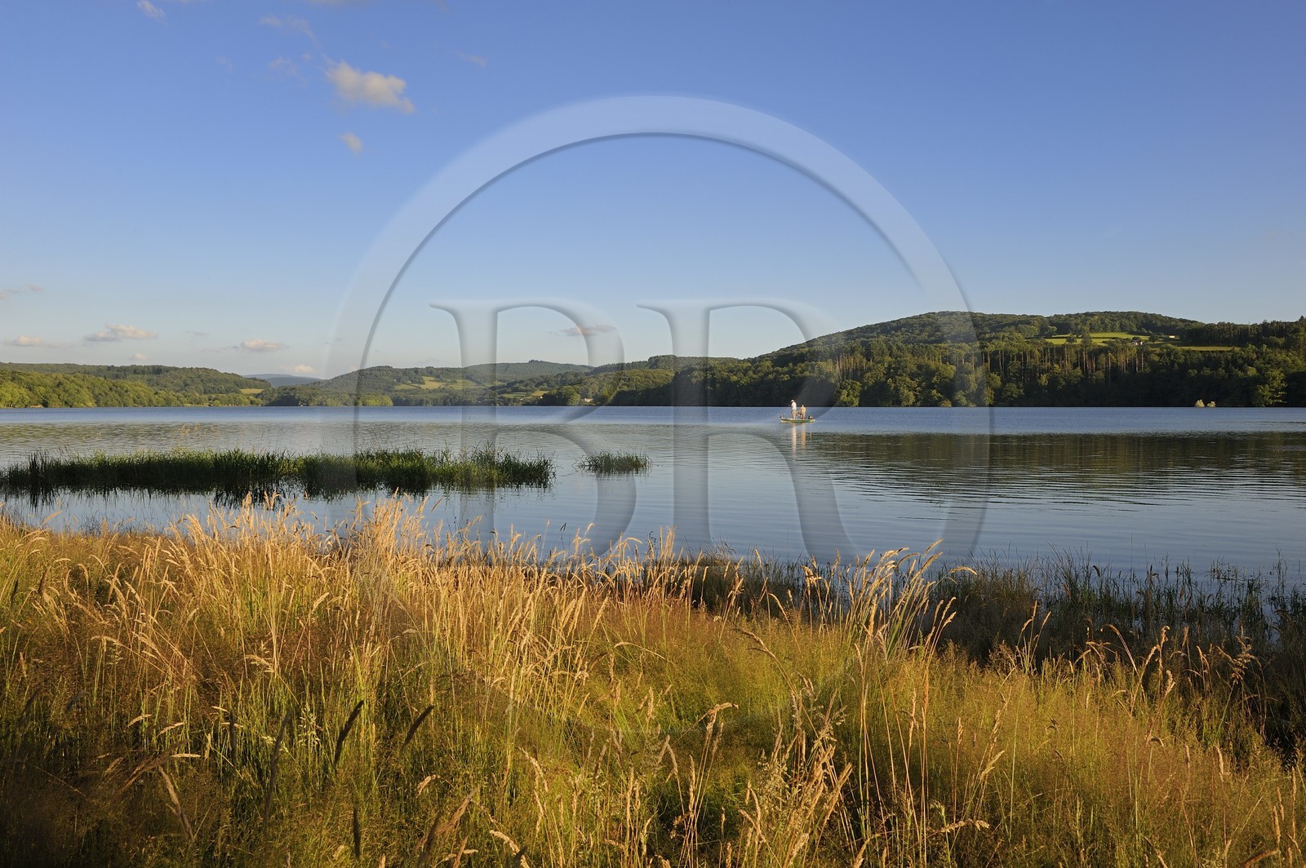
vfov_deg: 44.9
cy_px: 434
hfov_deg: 63.7
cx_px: 653
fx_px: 1051
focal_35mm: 29
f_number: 14
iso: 200
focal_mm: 29
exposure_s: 1/125
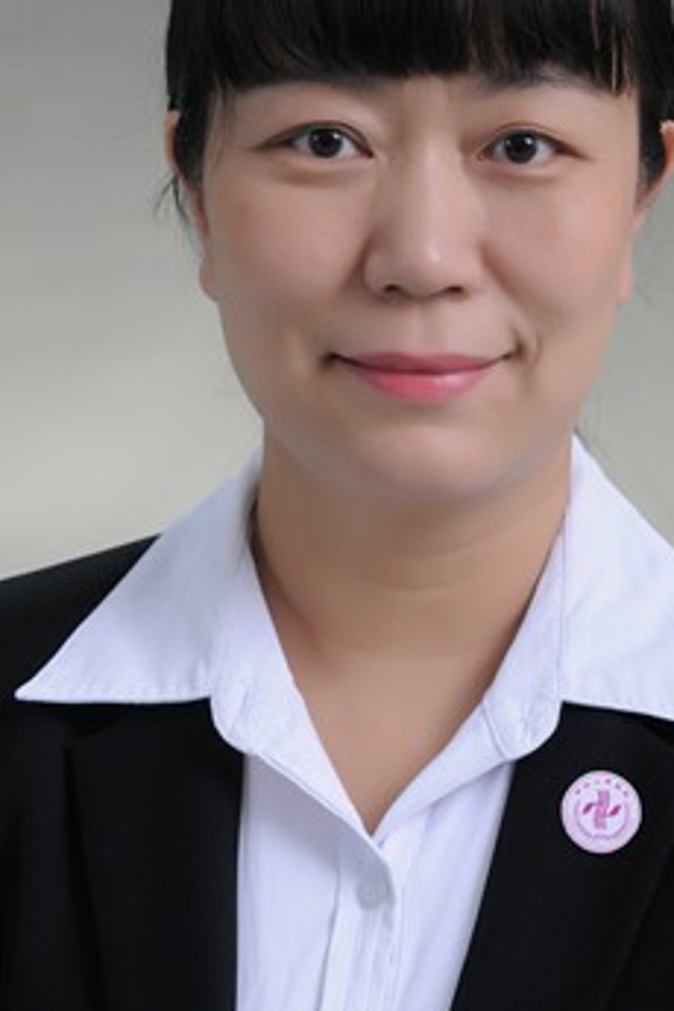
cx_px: 419
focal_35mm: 167
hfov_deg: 8.2
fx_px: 4680
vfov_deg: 12.3
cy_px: 356
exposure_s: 1/125
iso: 160
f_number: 5.6
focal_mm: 85
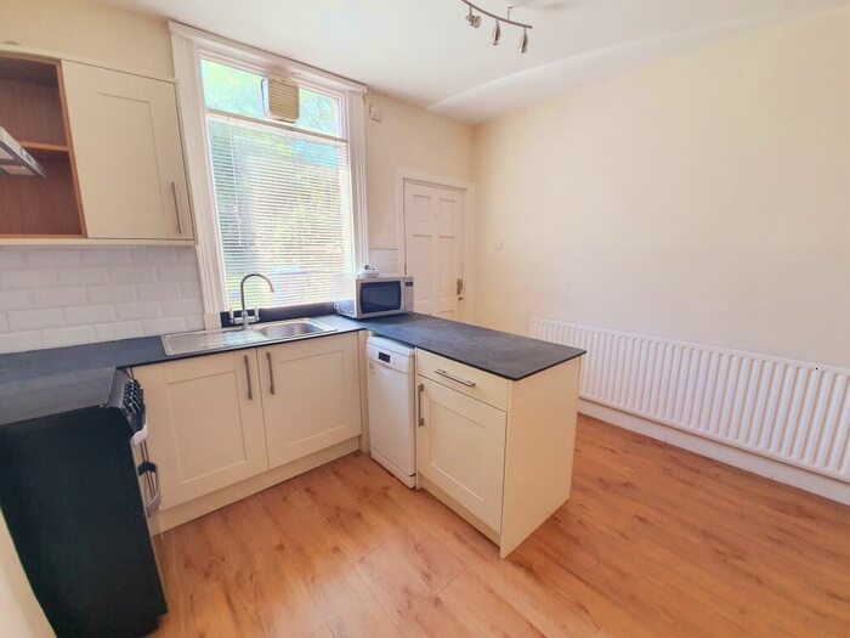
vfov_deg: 89.9
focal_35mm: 13
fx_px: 319
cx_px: 425
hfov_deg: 106.2
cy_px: 319
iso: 64
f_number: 2.2
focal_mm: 1.8
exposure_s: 1/100
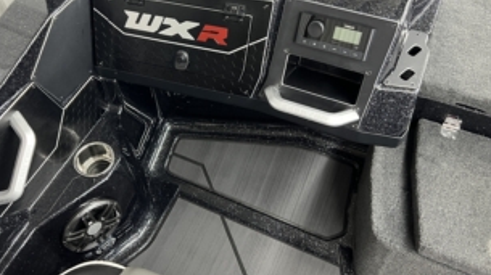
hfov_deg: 53.7
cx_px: 200
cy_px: 99
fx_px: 481
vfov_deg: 31.7
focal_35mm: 37
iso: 400
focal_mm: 5.7
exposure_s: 1/40
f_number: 1.5
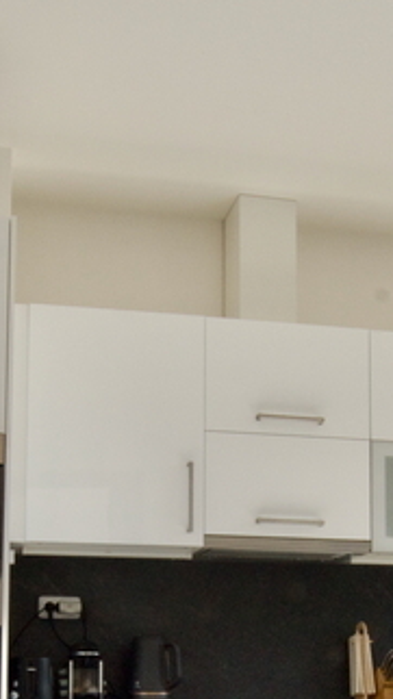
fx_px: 927
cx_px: 195
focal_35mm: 50
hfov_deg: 23.9
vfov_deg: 38.8
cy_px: 611
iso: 200
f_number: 22
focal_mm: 10
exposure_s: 1/10
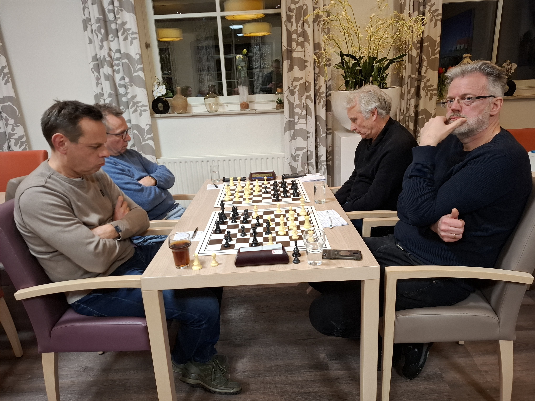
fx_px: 355
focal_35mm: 23
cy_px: 200
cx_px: 268
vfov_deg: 58.9
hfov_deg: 73.9
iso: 250
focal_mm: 5.54
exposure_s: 1/33
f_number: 1.8
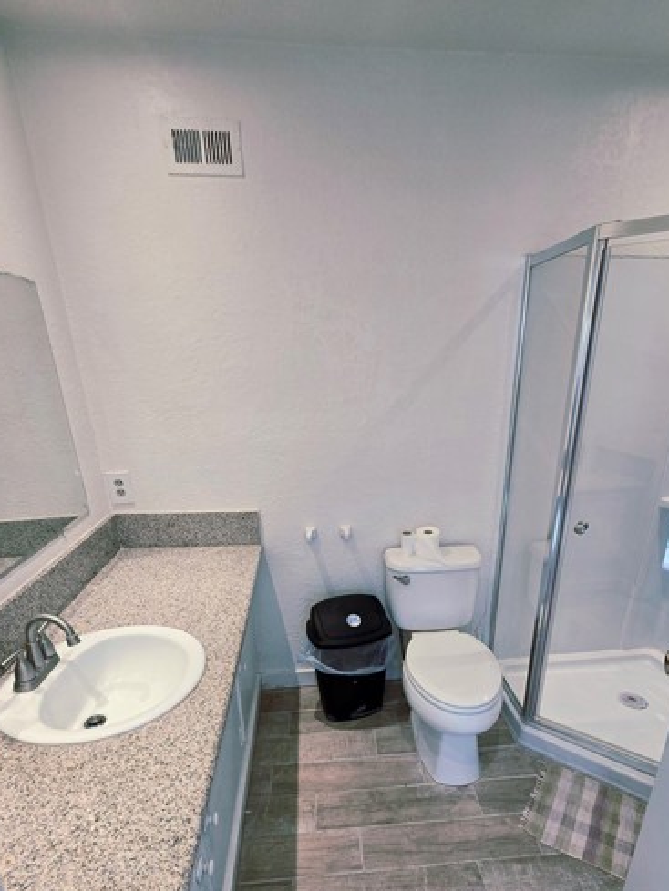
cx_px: 357
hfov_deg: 74.7
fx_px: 438
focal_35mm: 17
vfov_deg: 89.3
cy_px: 554
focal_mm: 2.2
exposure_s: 1/60.2
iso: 100
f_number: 2.2
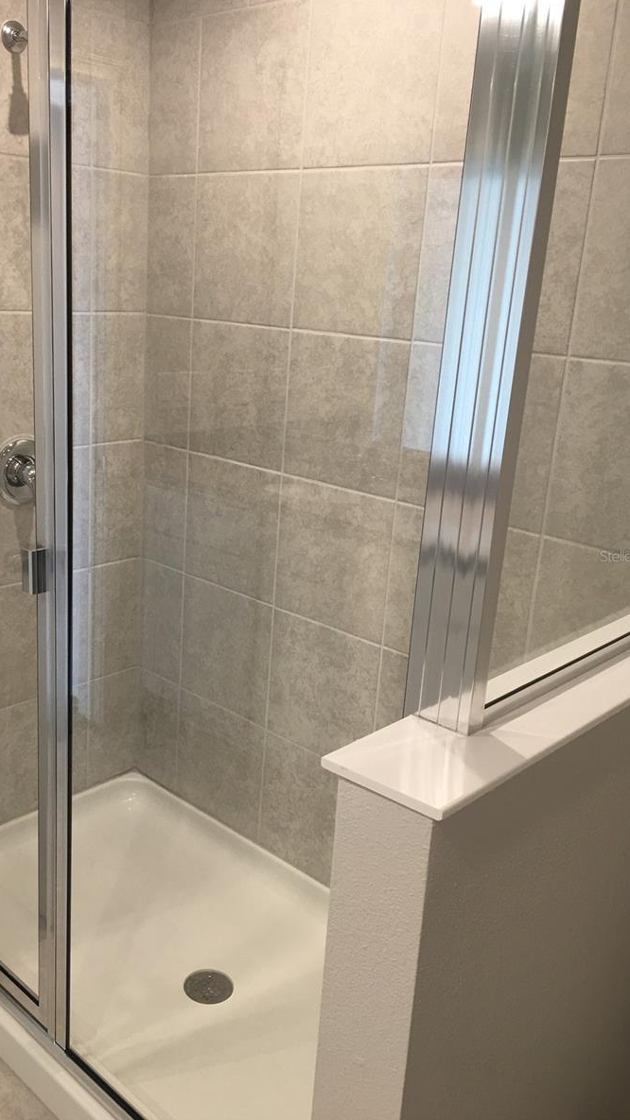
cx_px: 241
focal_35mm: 32
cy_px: 556
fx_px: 951
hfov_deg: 36.5
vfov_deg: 61.0
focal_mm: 4.15
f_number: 2.2
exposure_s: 1/15
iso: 25
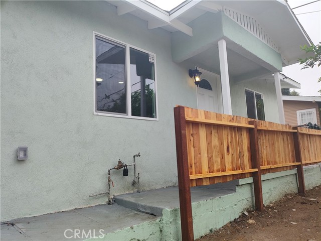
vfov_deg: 54.9
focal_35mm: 25
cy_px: 120
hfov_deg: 69.4
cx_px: 160
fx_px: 232
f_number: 1.7
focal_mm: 4.71
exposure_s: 1/1263
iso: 100
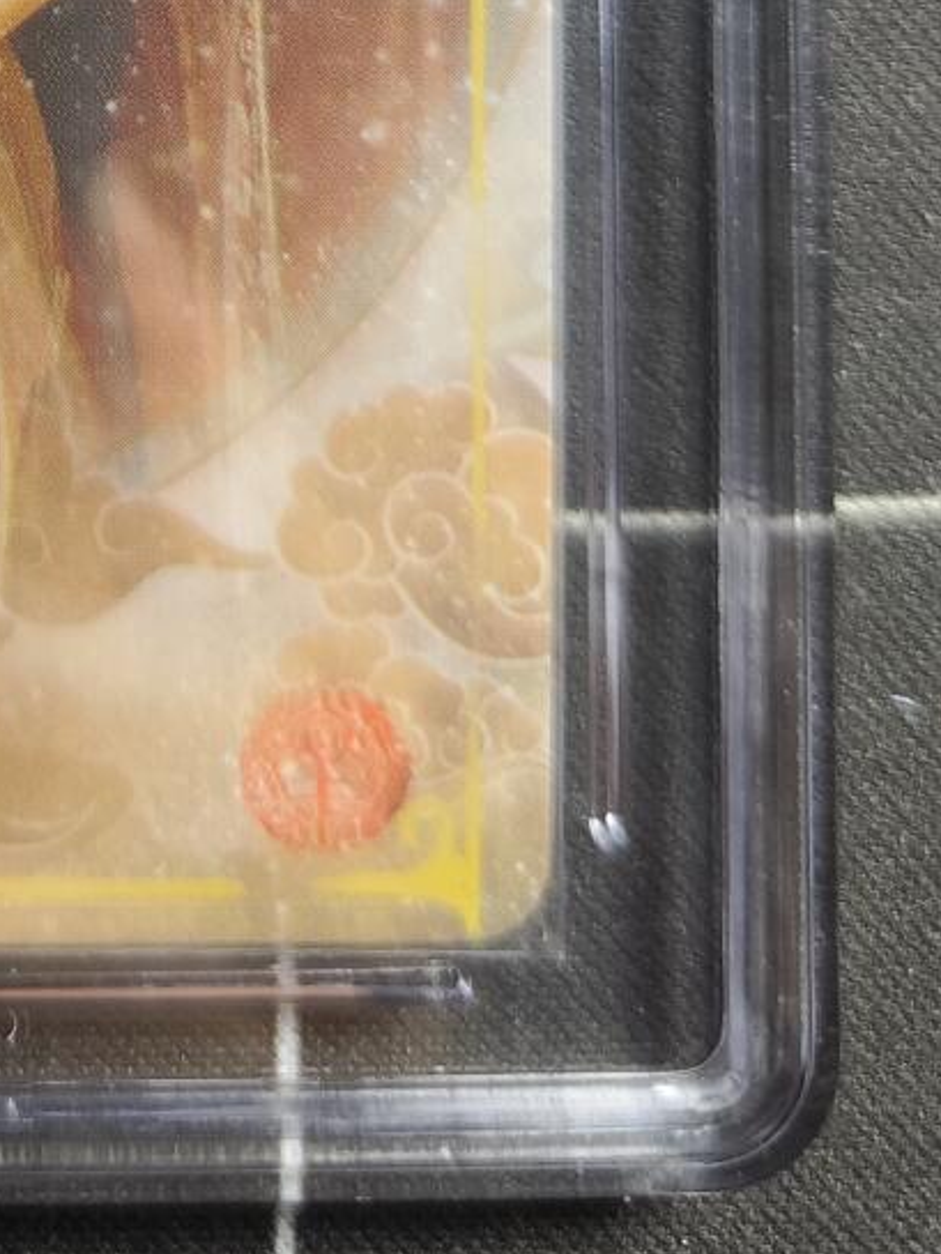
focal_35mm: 76
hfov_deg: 18.4
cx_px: -191
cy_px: -550
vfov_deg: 21.9
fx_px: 2754
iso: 500
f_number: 1.65
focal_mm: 6.14
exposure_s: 1/100
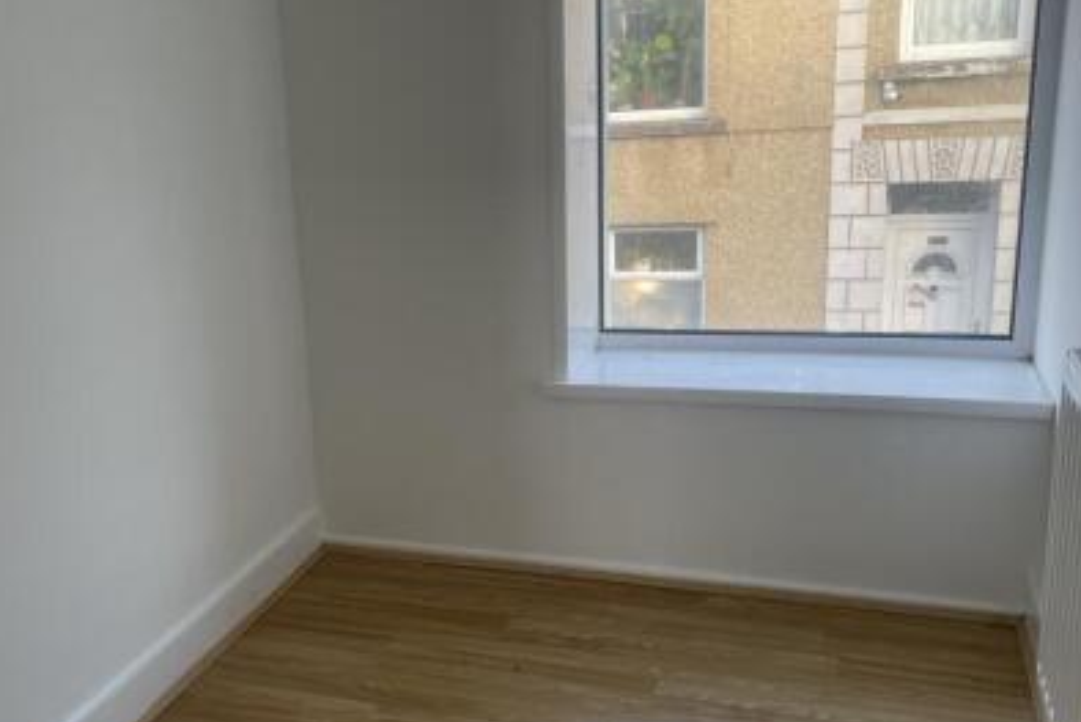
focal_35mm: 40
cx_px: 388
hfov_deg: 47.9
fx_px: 1201
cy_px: 441
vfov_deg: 33.3
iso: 50
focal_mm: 4.2
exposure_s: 1/121
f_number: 1.6
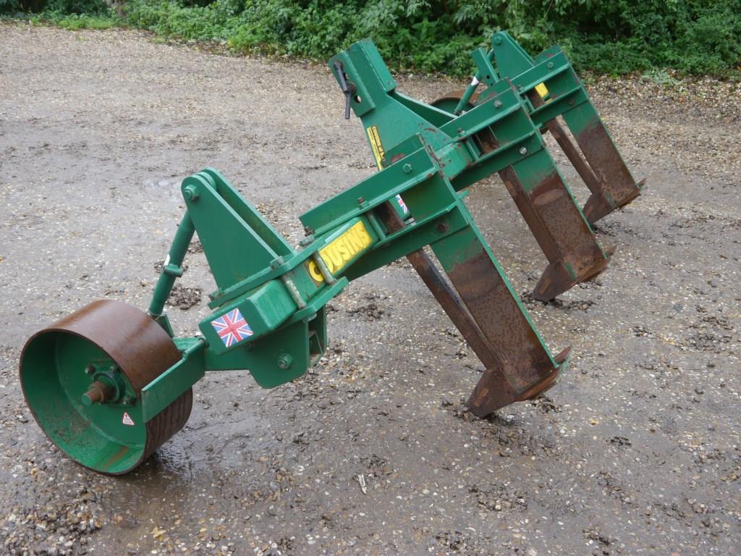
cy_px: 278
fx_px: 856
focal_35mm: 40
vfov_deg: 36.0
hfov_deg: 46.8
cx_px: 370
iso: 200
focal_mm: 20
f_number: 4.2
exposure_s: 1/60
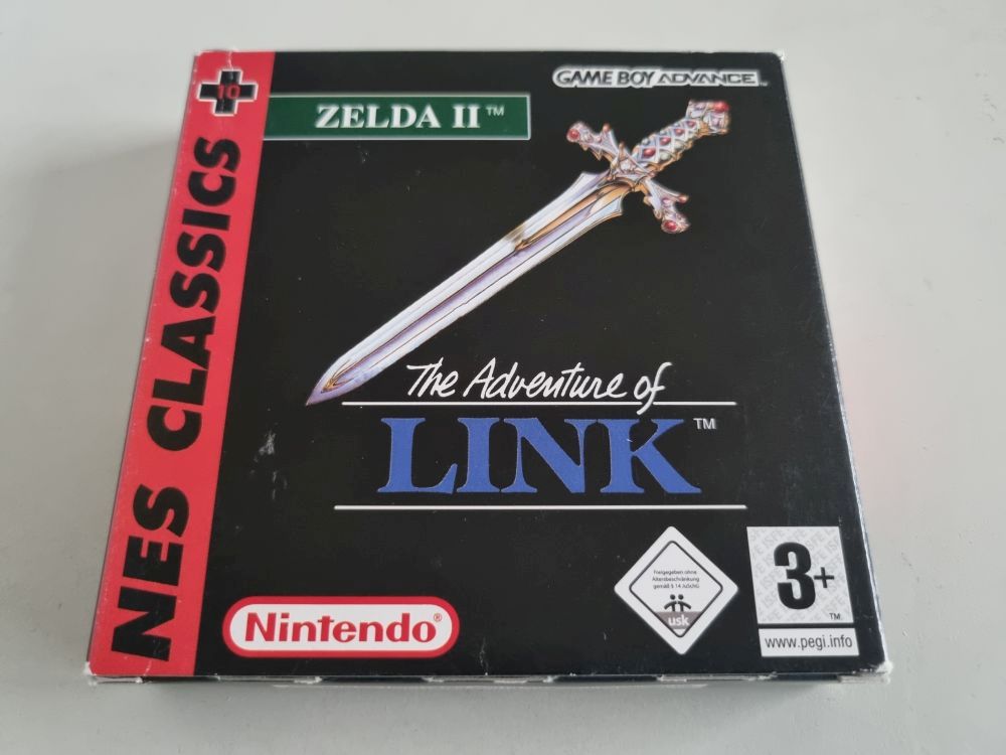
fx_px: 756
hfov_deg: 67.3
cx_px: 503
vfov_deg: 53.1
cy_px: 378
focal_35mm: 26
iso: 1000
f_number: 1.8
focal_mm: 5.4
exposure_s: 1/25
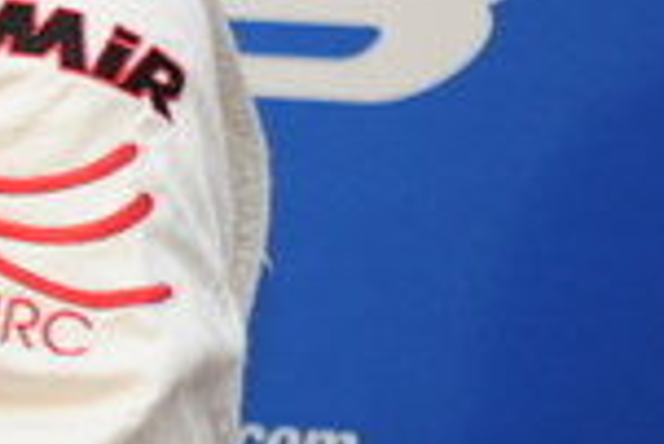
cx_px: -901
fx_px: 17576
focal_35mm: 952
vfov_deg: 1.4
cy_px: -211
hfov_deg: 2.2
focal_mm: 200
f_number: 6.7
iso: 800
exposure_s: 1/60
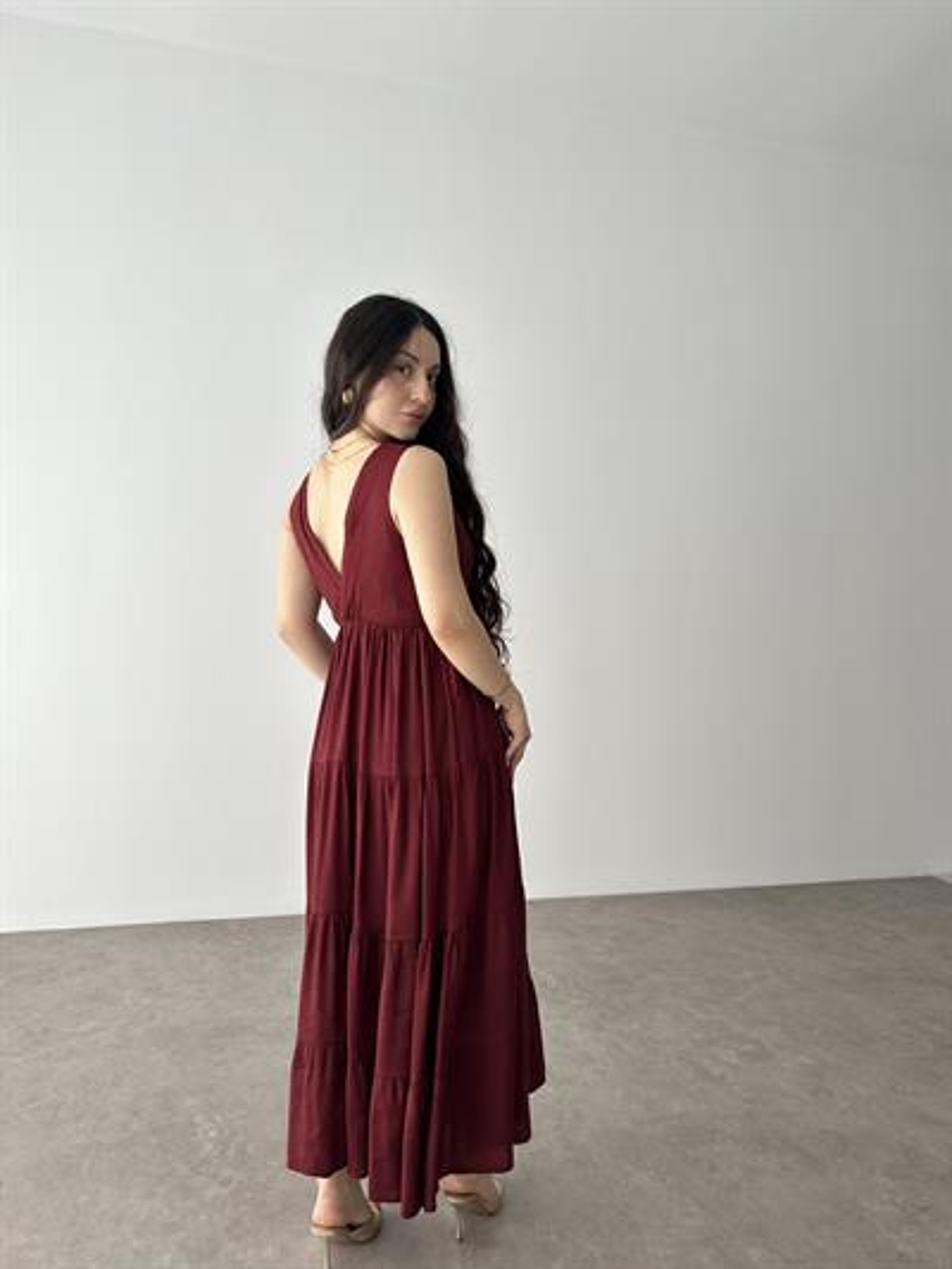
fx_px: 880
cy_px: 634
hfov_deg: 56.8
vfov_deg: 71.6
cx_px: 476
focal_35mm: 24
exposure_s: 1/577
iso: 80
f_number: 1.78
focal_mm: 6.86
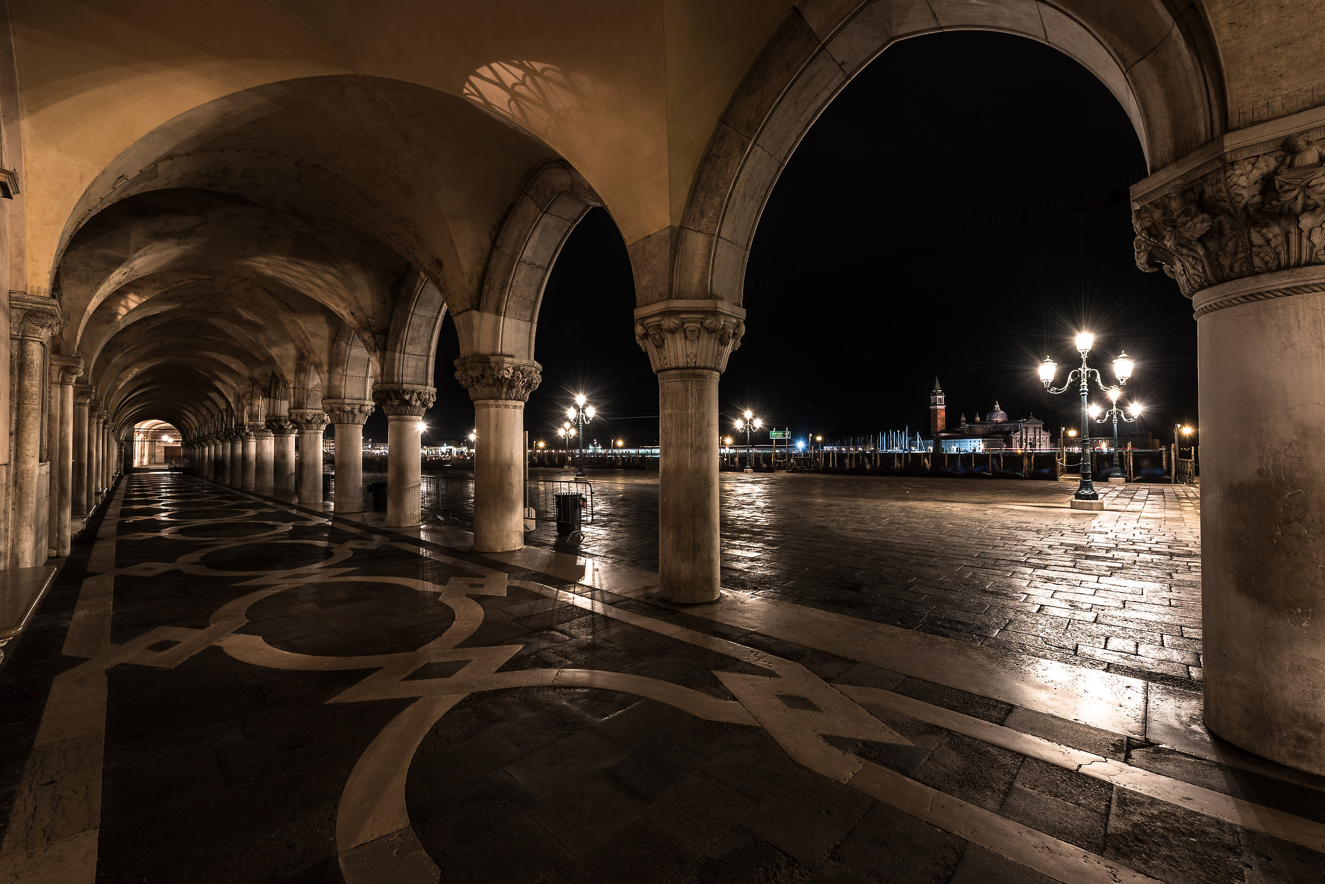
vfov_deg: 81.3
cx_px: 662
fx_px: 515
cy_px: 442
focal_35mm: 14
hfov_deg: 104.2
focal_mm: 14
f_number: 7.1
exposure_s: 20
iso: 100
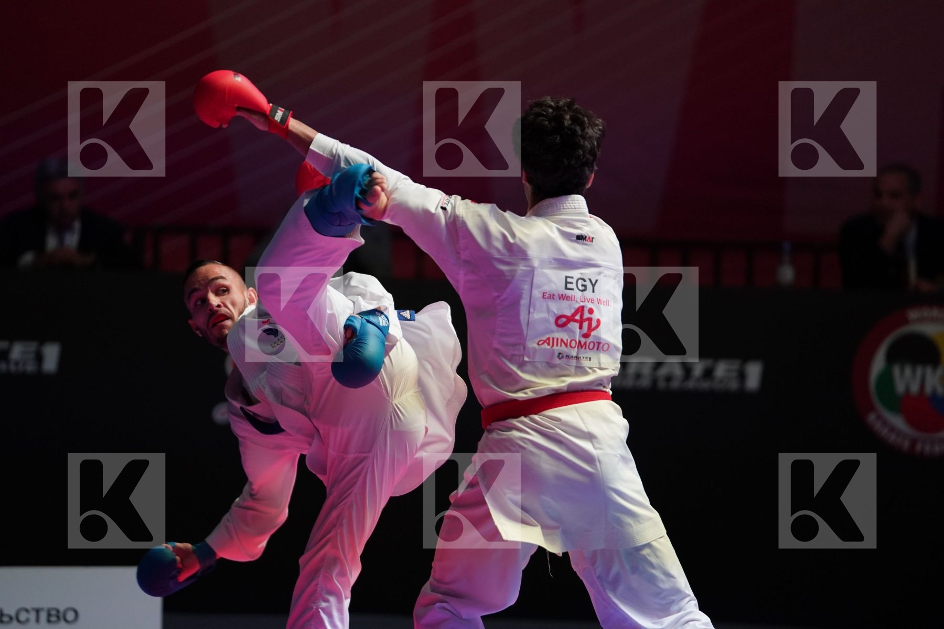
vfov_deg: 6.9
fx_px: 5192
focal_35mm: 198
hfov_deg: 10.4
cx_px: 472
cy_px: 314
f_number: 2.8
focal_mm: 198
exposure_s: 1/1000
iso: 2000
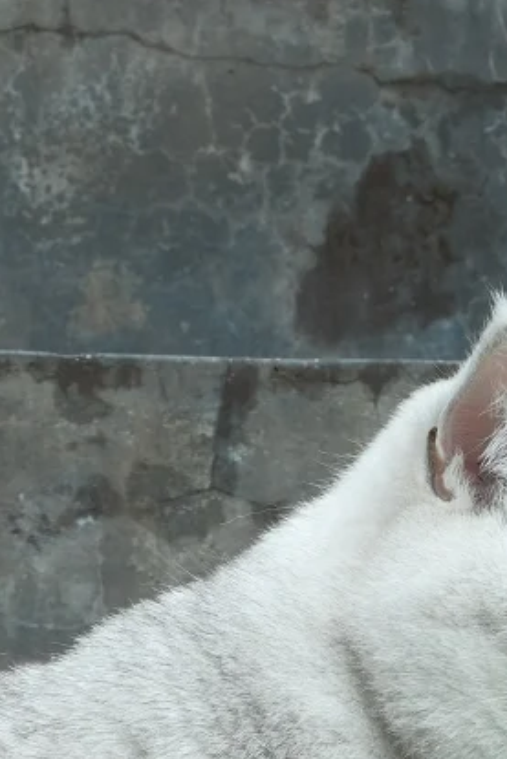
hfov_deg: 7.0
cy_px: 1163
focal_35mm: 195
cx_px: 29
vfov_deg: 10.2
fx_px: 4116
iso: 640
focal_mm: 33
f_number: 9
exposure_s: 1/160
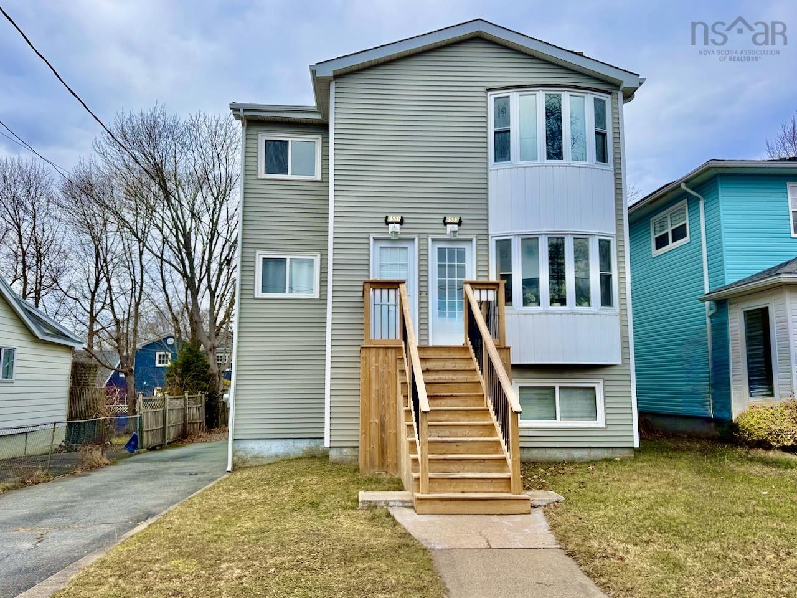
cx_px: 398
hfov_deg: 71.6
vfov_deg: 56.8
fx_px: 553
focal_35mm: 24
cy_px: 299
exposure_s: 1/995
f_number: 1.78
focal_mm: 6.76
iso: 80
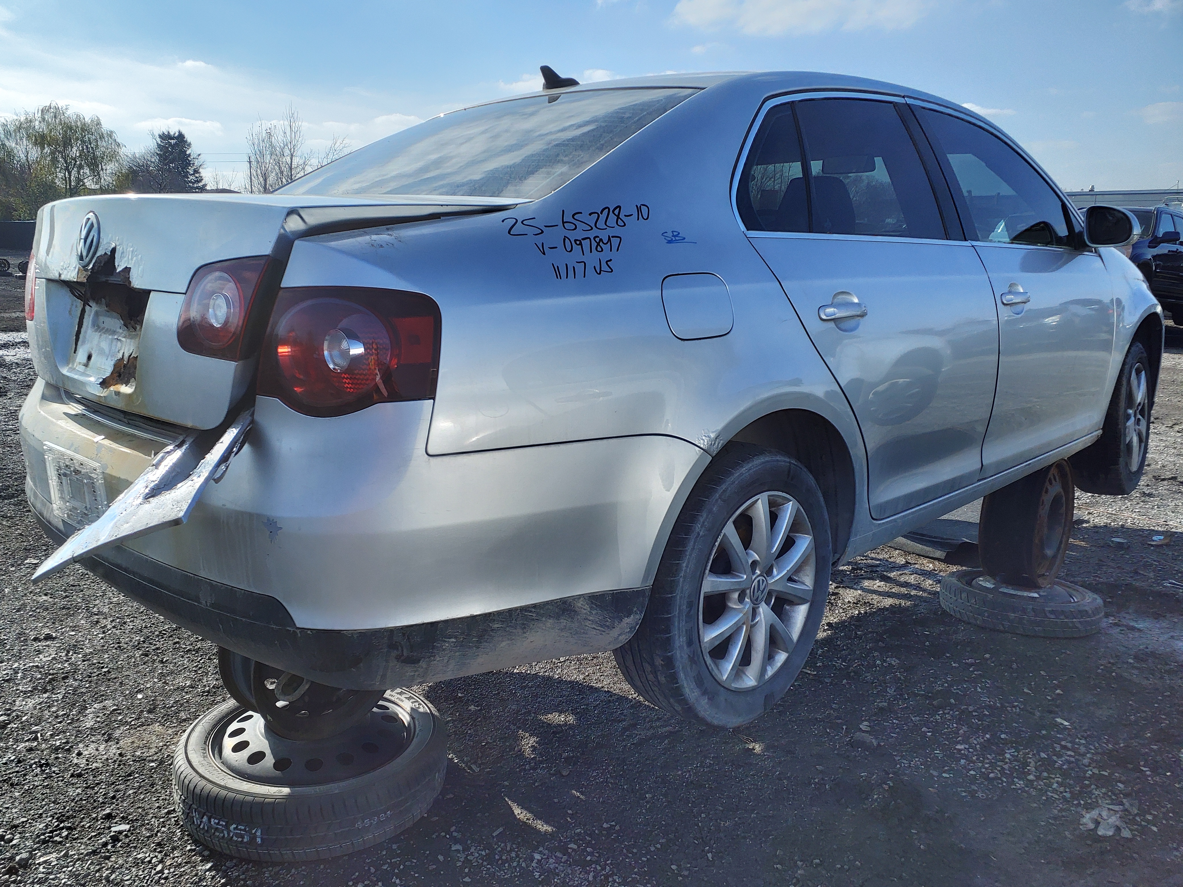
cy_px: 444
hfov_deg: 67.3
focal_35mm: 26
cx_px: 592
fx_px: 889
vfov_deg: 53.1
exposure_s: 1/665
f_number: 1.9
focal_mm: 3.58
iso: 40
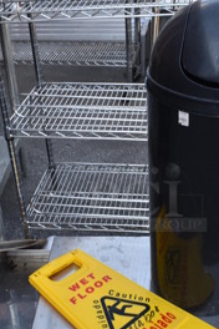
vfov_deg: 40.2
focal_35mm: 49
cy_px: 198
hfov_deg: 27.4
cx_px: 134
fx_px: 447
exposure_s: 1/125
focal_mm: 18
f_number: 5.6
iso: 200
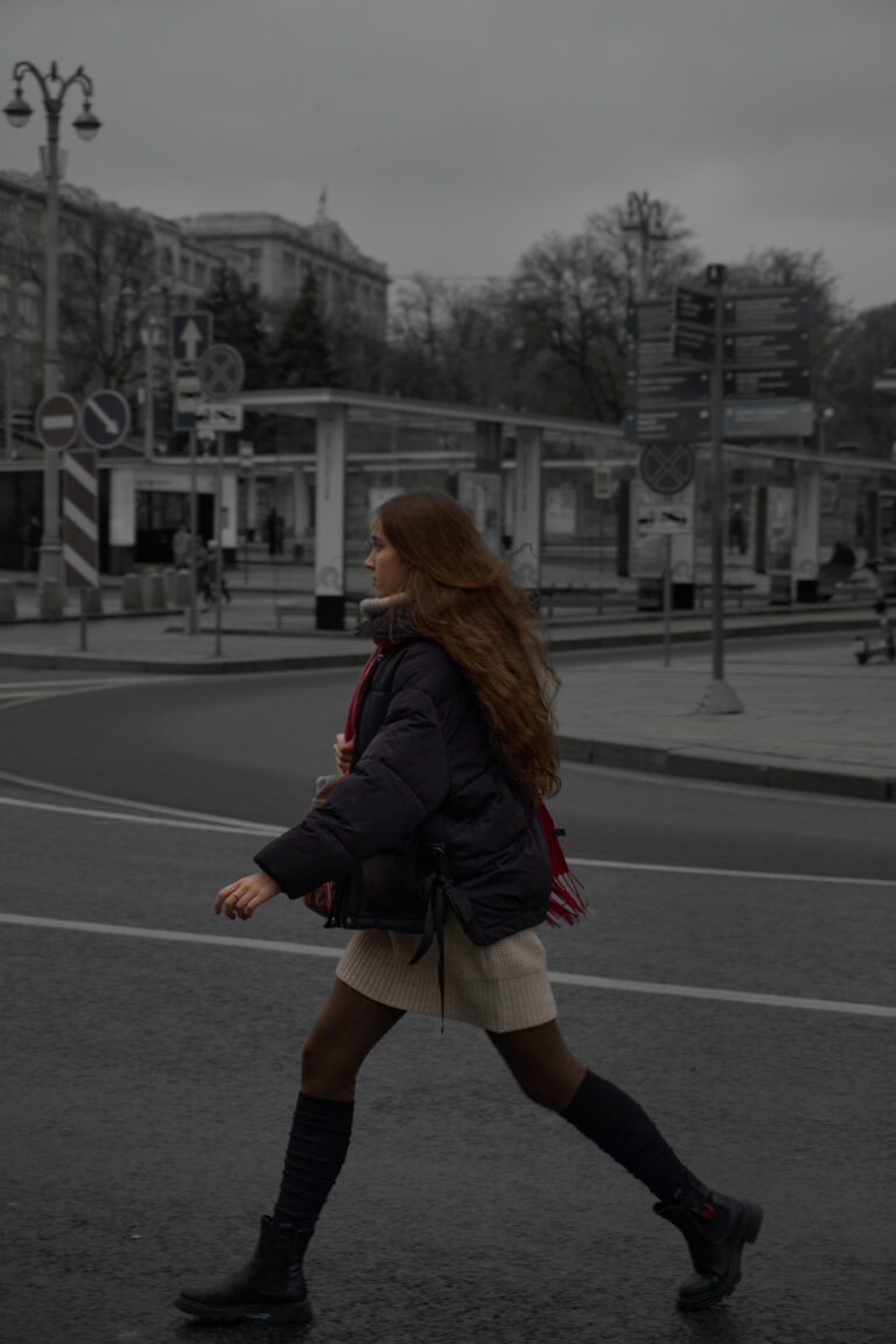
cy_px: 672
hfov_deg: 21.1
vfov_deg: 31.2
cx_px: 448
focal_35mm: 64
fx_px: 2408
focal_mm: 43
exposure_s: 1/250
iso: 400
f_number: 5.6
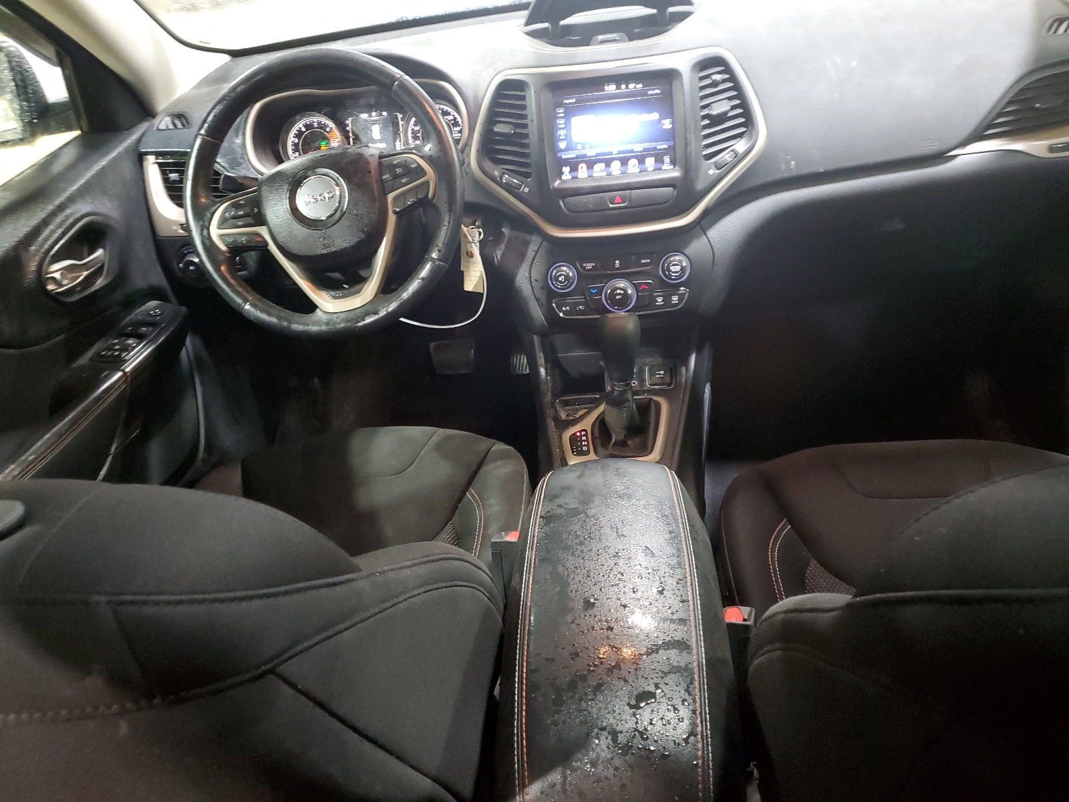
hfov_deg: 67.3
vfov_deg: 53.1
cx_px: 534
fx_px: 803
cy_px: 401
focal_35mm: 26
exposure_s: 1/24
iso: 318
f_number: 1.5
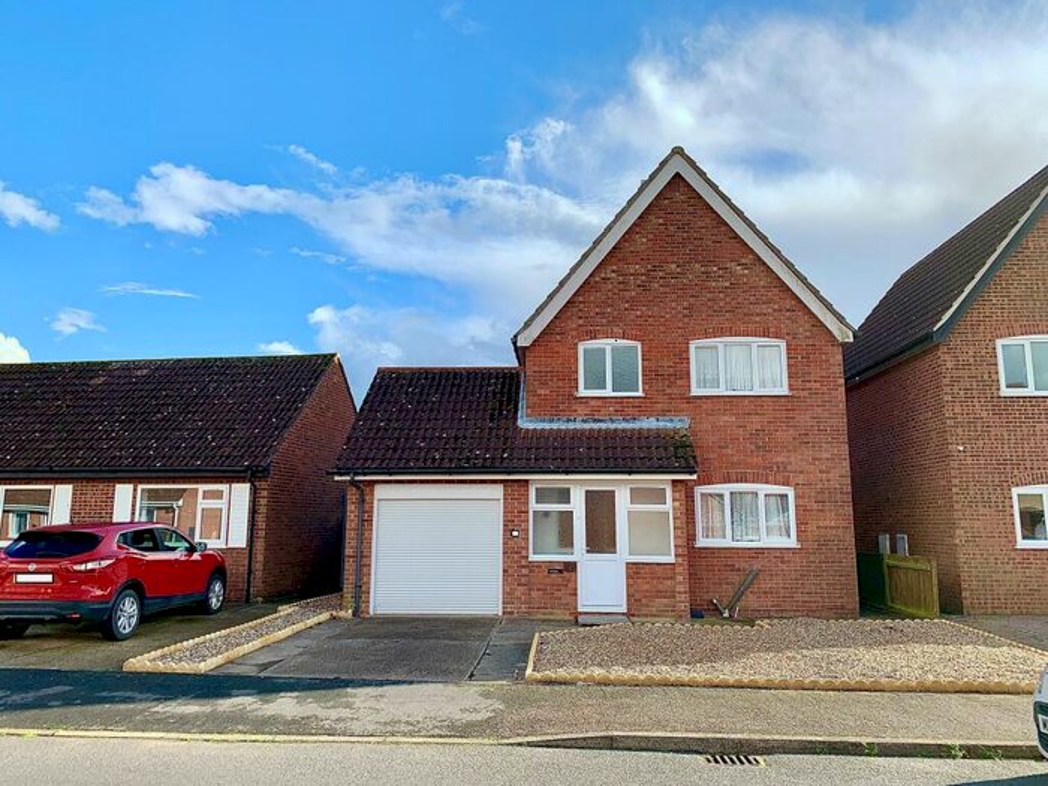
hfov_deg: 67.3
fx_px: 787
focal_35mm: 26
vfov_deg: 53.1
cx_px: 524
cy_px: 393
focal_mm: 4.25
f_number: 1.8
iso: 25
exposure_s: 1/1634
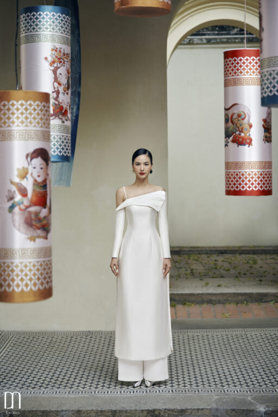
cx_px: 139
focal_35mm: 63
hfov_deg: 21.6
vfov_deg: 31.9
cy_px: 208
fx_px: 730
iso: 500
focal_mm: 63
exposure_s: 1/1000
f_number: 2.8
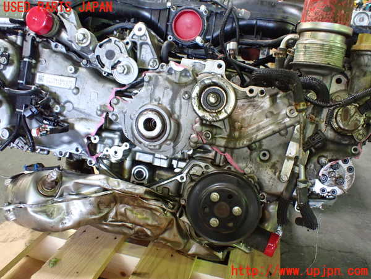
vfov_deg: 46.8
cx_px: 186
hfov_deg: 60.0
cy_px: 140
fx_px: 322
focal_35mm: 30
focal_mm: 5.4
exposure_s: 1/80
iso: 800
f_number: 2.3
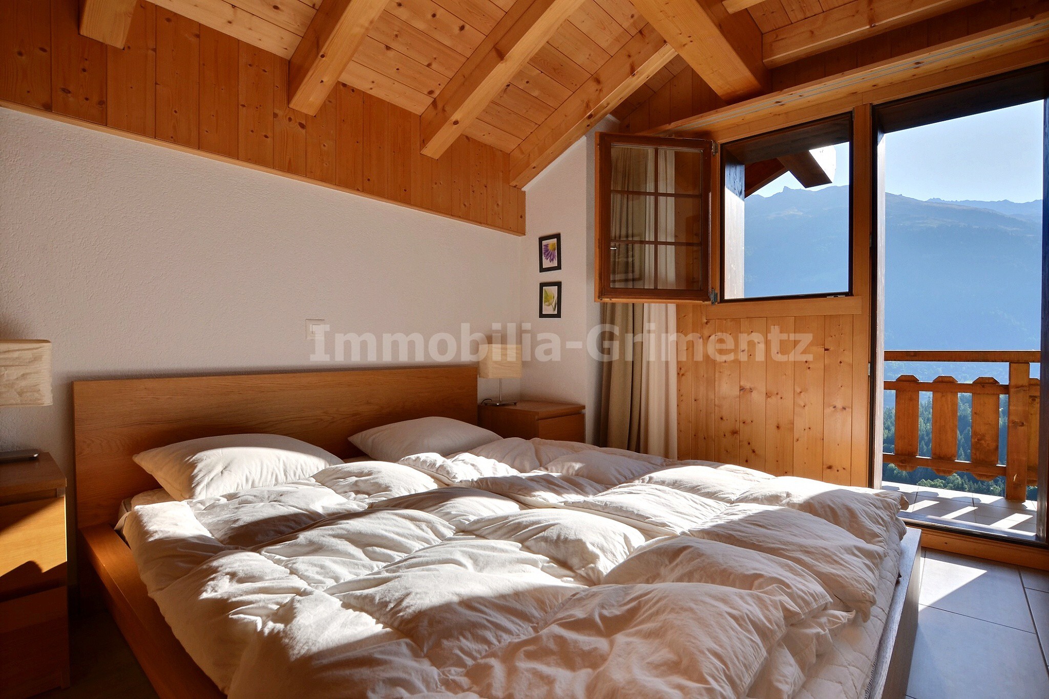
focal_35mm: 16
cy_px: 350
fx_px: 481
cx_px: 524
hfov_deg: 95.0
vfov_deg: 72.0
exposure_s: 1/2
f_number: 9
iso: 400
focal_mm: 11
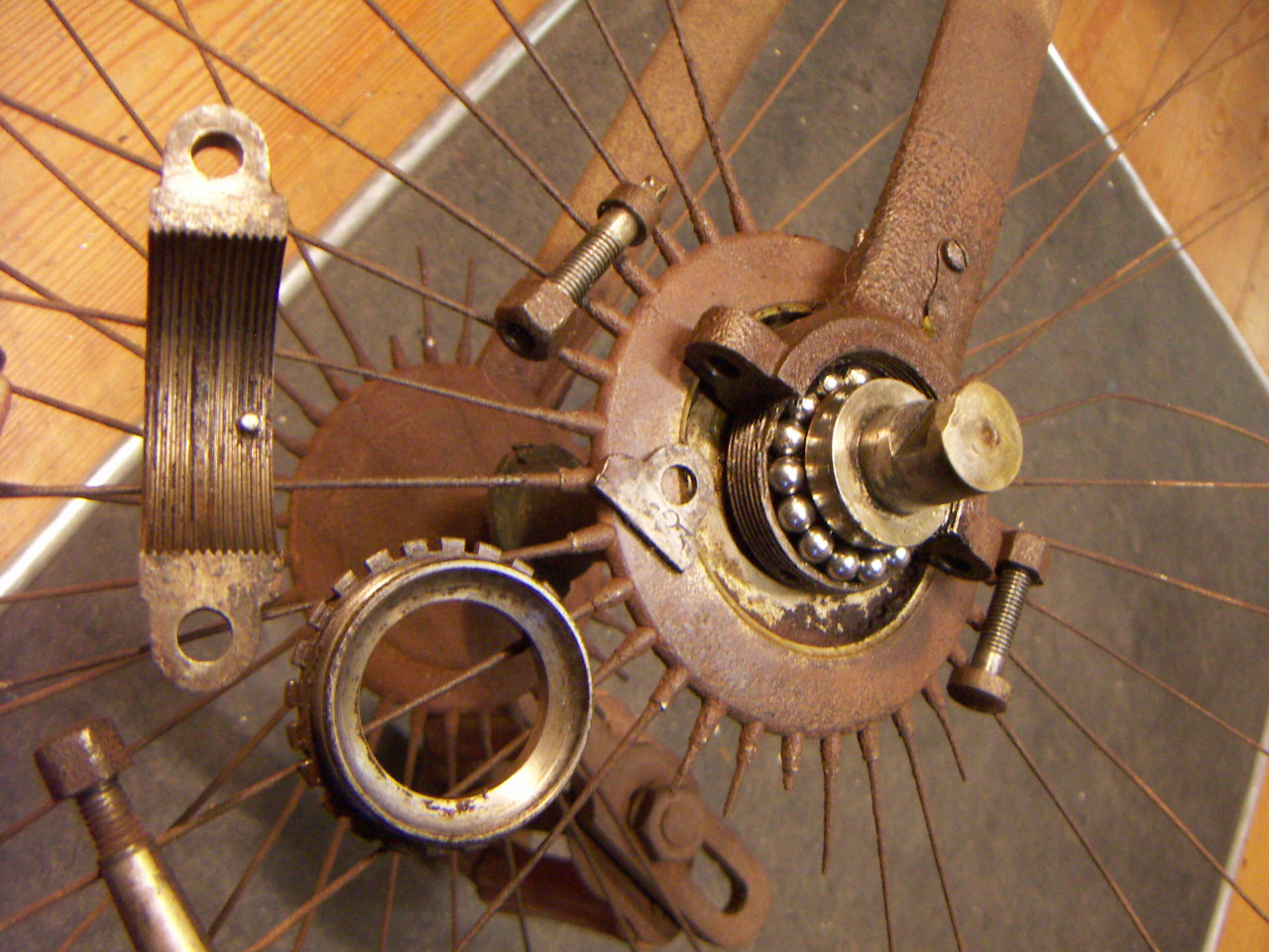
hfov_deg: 51.4
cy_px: 476
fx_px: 1320
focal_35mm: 36
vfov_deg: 39.7
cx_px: 634
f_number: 2.8
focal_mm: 4.7
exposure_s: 1/15
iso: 200
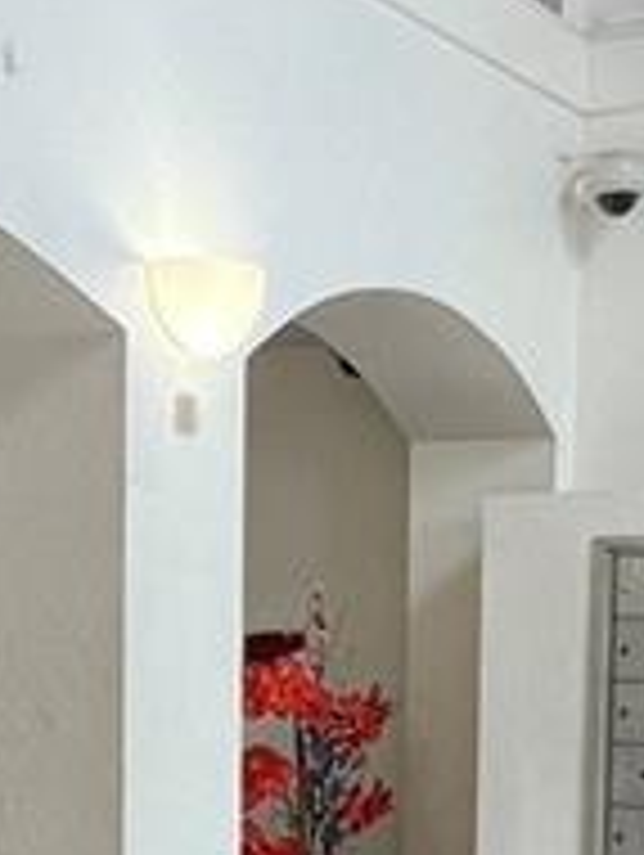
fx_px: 2030
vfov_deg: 22.6
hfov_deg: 17.9
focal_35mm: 82
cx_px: 153
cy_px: 918
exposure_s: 1/120
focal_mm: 1.57
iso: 80
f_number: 1.8
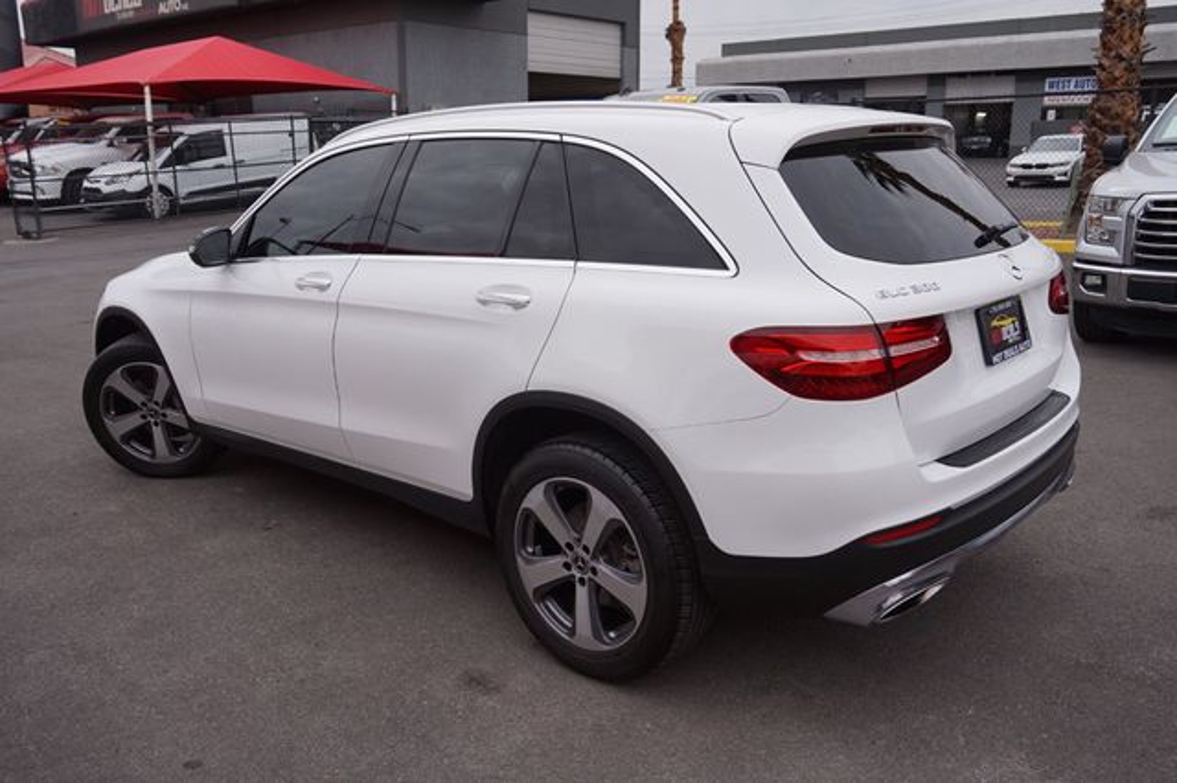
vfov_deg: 43.6
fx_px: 980
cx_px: 588
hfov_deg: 62.0
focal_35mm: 30
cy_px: 392
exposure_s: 1/200
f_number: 6.3
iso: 100
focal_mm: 20
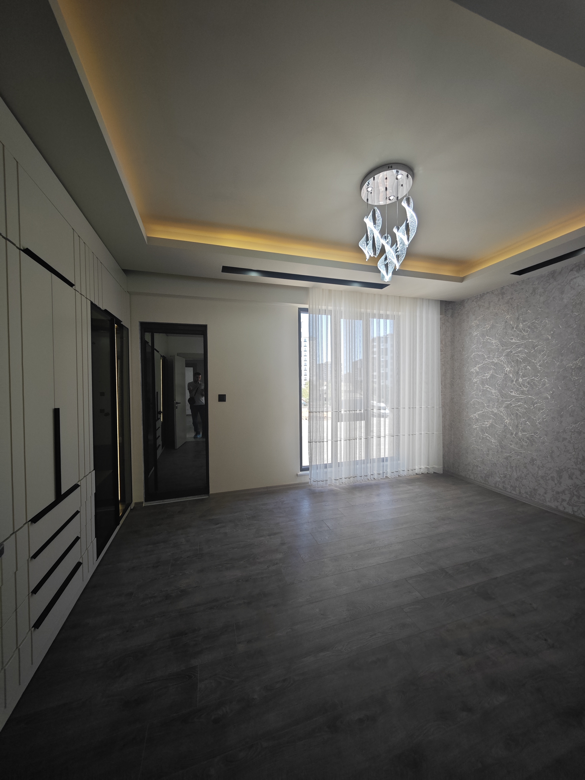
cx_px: 292
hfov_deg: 94.5
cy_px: 390
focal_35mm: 12
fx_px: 270
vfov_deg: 110.5
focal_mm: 2.03
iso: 250
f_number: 1.8
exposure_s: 1/268
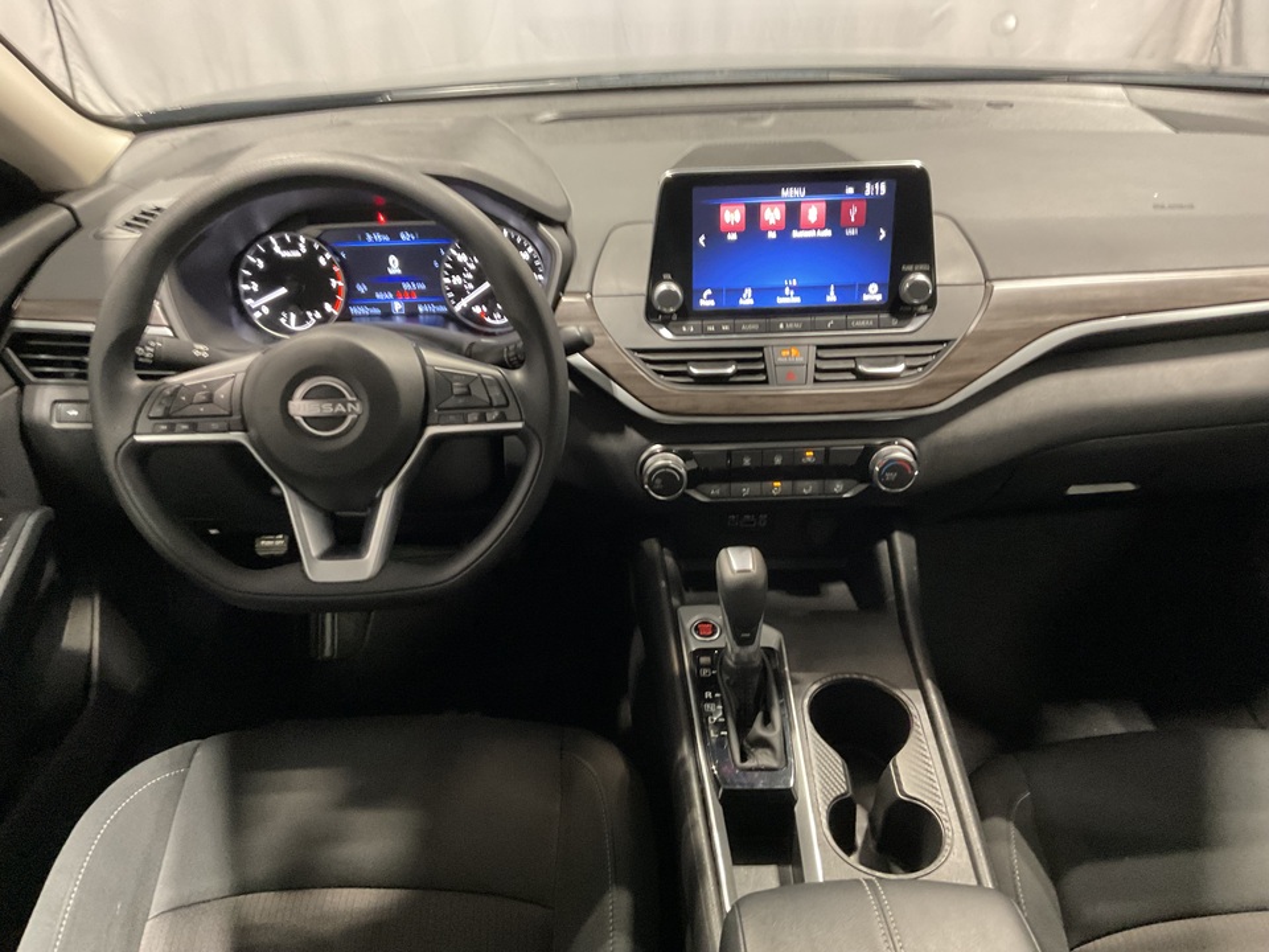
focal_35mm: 29
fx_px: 1063
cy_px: 476
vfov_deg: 48.2
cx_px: 634
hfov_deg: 61.7
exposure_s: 1/33
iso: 320
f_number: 1.8
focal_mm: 3
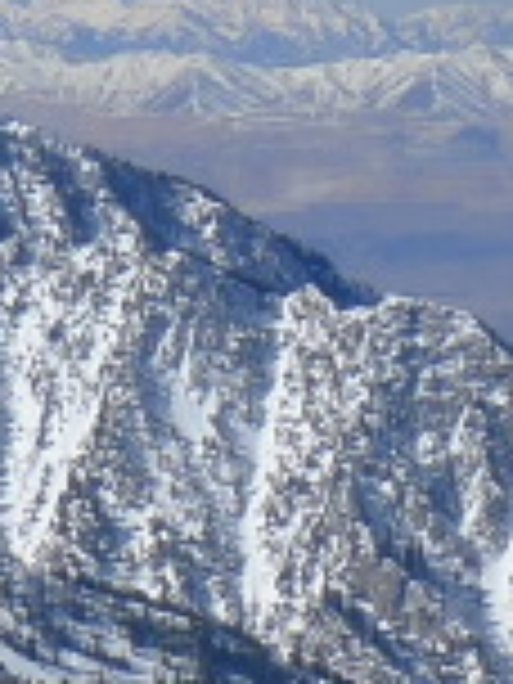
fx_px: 7331
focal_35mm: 371
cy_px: 1125
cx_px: 1899
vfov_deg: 5.3
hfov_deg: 3.8
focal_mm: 11.7
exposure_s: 1/1000
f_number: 5.6
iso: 80
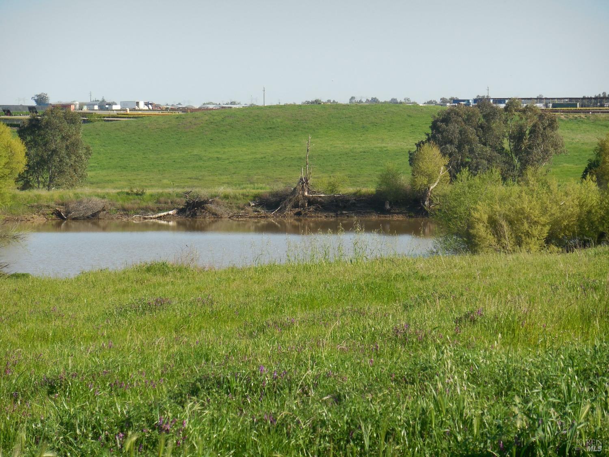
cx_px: 304
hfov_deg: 10.2
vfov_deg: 7.7
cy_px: 228
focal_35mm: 193
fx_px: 3395
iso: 125
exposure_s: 1/400
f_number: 5.5
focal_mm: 34.4
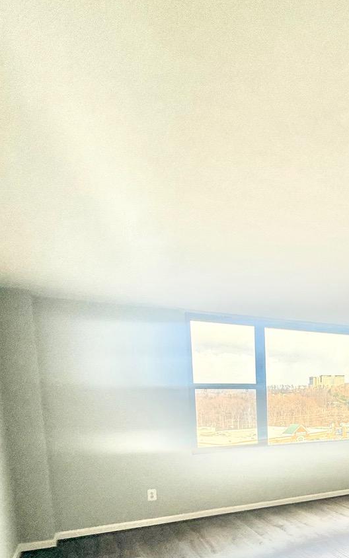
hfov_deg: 41.6
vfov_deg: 62.2
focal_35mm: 27
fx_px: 411
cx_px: 327
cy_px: 453
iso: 80
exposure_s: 1/99
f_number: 2.2
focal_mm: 2.22
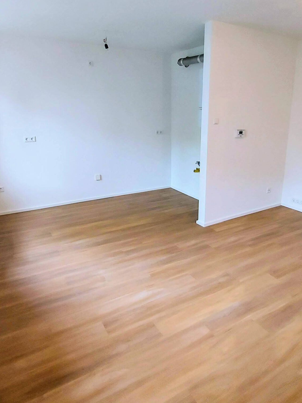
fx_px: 256
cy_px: 175
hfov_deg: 60.9
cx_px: 168
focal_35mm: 22
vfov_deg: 76.0
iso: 160
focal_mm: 1.74
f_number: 2.2
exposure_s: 1/50
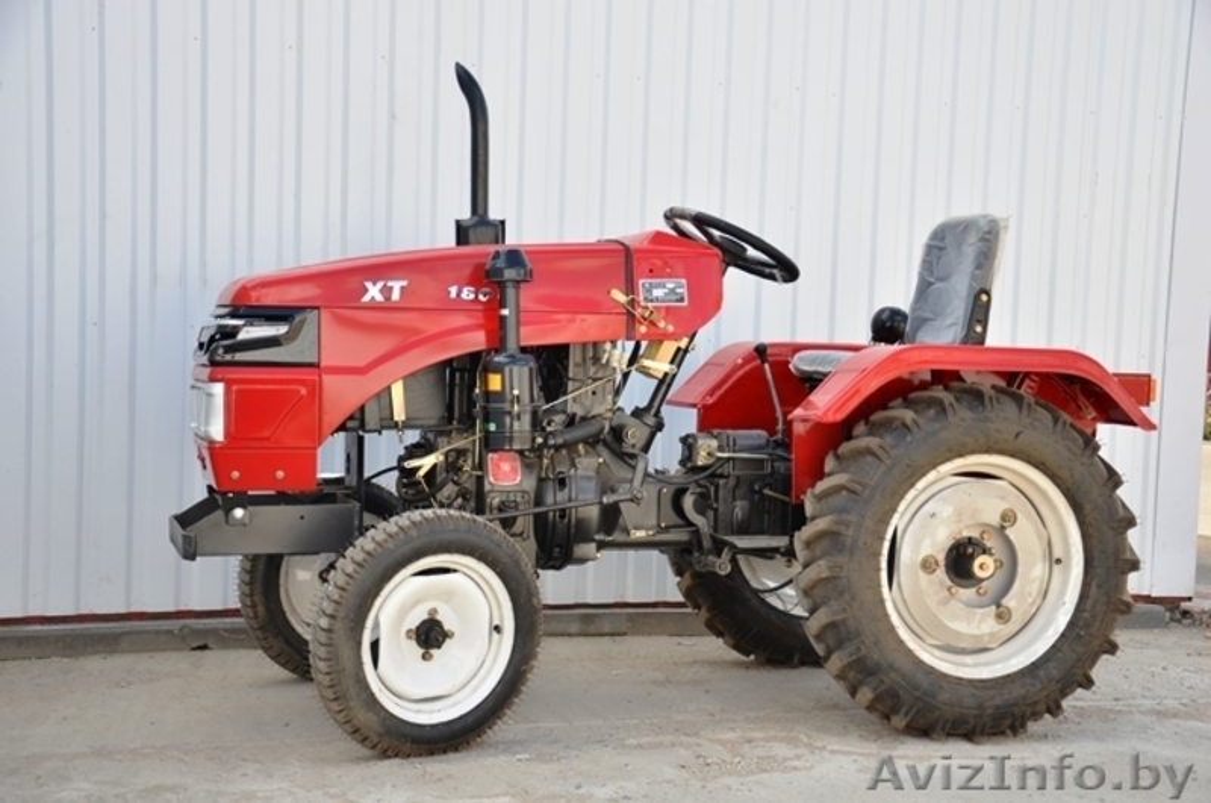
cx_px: 606
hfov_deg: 37.9
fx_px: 1763
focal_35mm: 52
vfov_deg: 25.6
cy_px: 402
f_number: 5
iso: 100
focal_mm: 35
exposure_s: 1/250
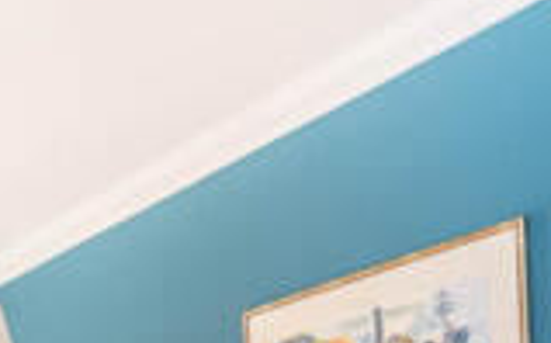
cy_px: 591
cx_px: 23
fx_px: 945
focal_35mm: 63
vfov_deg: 17.3
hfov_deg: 30.6
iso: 400
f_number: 6.4
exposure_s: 1/20
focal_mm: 10
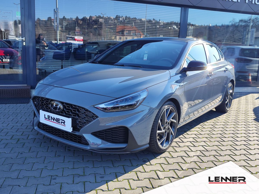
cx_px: 130
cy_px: 97
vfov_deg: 58.9
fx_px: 172
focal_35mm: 23
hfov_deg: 73.9
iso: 50
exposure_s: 1/365
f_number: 1.69
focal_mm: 7.01
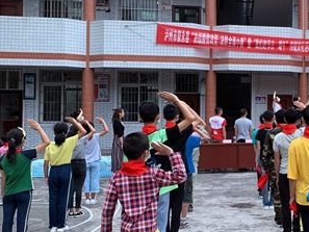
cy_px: 106
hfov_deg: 31.6
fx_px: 500
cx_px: 312
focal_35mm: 56
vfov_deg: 26.1
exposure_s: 1/121
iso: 25
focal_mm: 4.25
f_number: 1.8
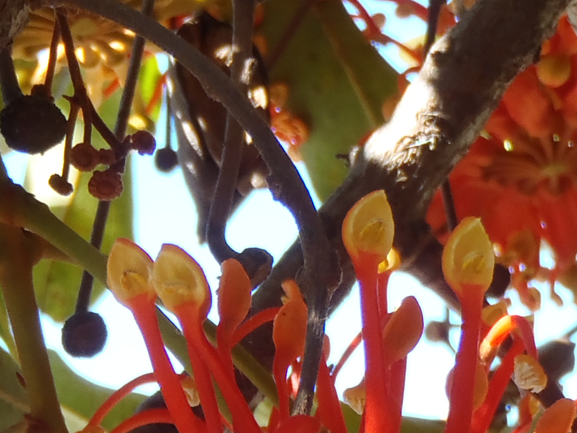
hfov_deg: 15.5
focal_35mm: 127
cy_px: 595
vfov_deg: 11.3
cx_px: 159
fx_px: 2117
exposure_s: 1/50
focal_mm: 6.64
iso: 100
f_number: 4.7
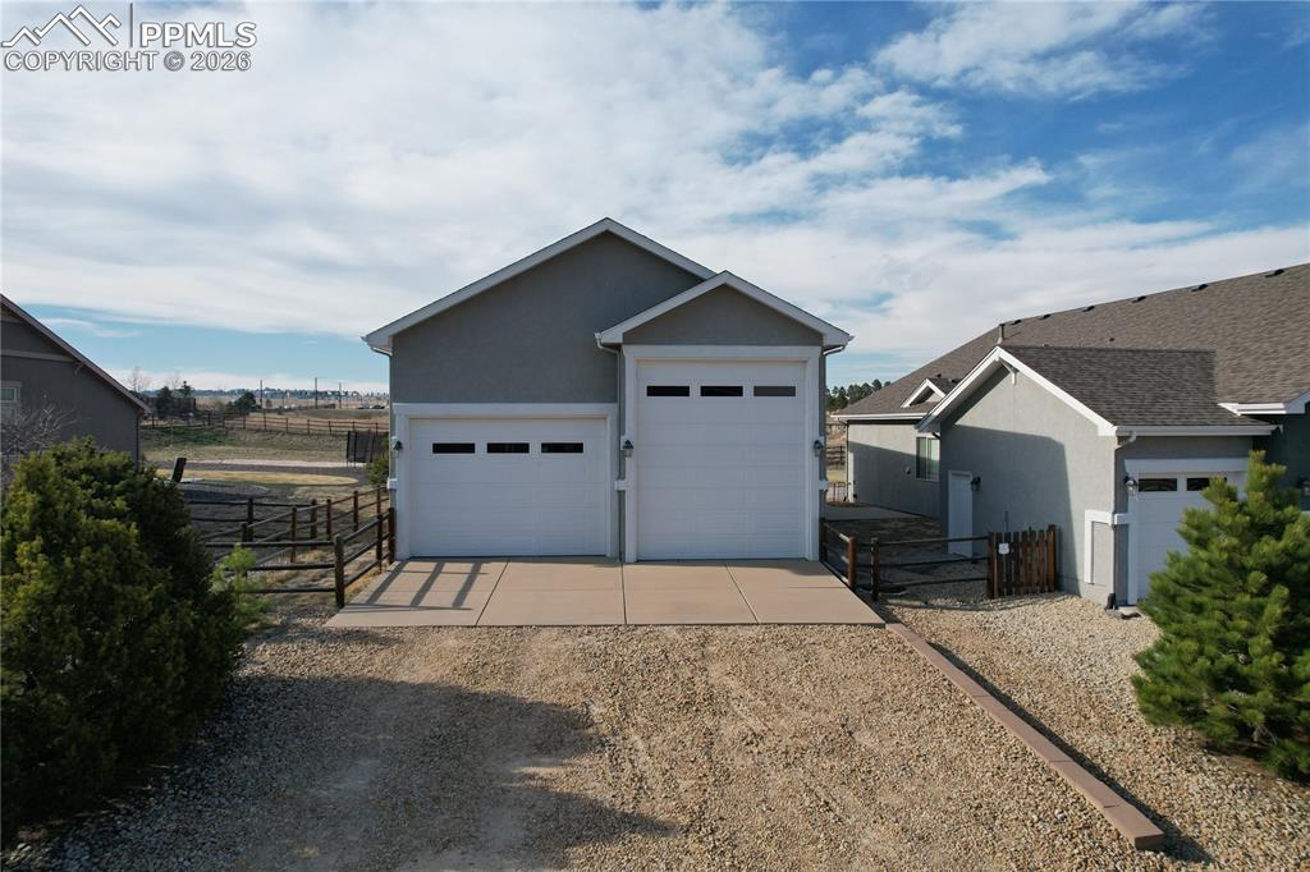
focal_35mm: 22
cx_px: 655
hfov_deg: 78.6
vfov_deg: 57.2
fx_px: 800
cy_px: 436
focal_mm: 8.38
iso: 140
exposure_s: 1/2500
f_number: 2.8
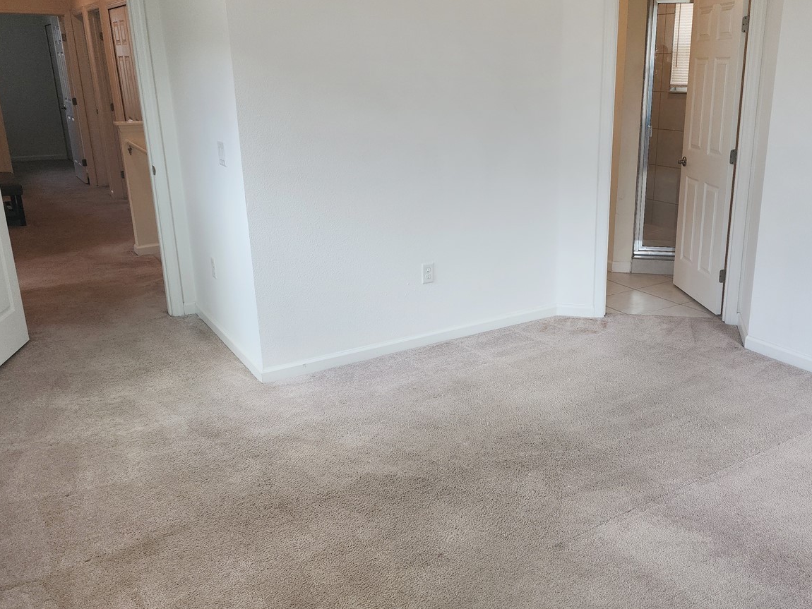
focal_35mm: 32
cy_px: 285
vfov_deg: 44.2
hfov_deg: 56.2
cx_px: 506
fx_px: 751
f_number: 1.8
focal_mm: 6.4
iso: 57
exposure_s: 1/59
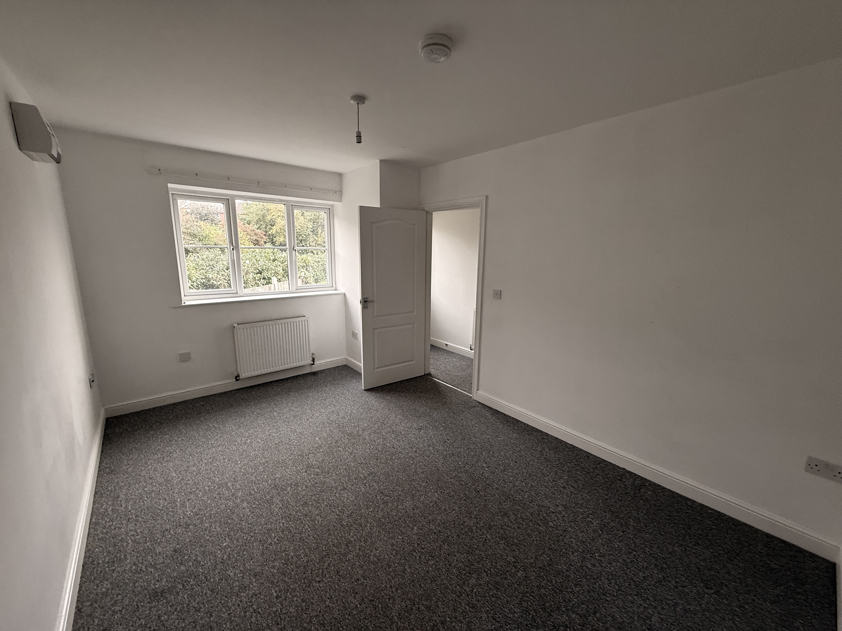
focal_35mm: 14
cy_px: 316
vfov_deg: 85.7
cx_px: 421
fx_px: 341
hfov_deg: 102.1
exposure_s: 1/99
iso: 200
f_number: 2.2
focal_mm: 2.22
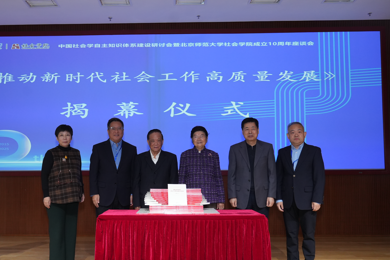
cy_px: 147
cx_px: 161
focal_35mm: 37
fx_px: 401
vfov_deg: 35.9
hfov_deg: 51.6
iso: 1600
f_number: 4
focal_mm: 29
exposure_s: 1/200
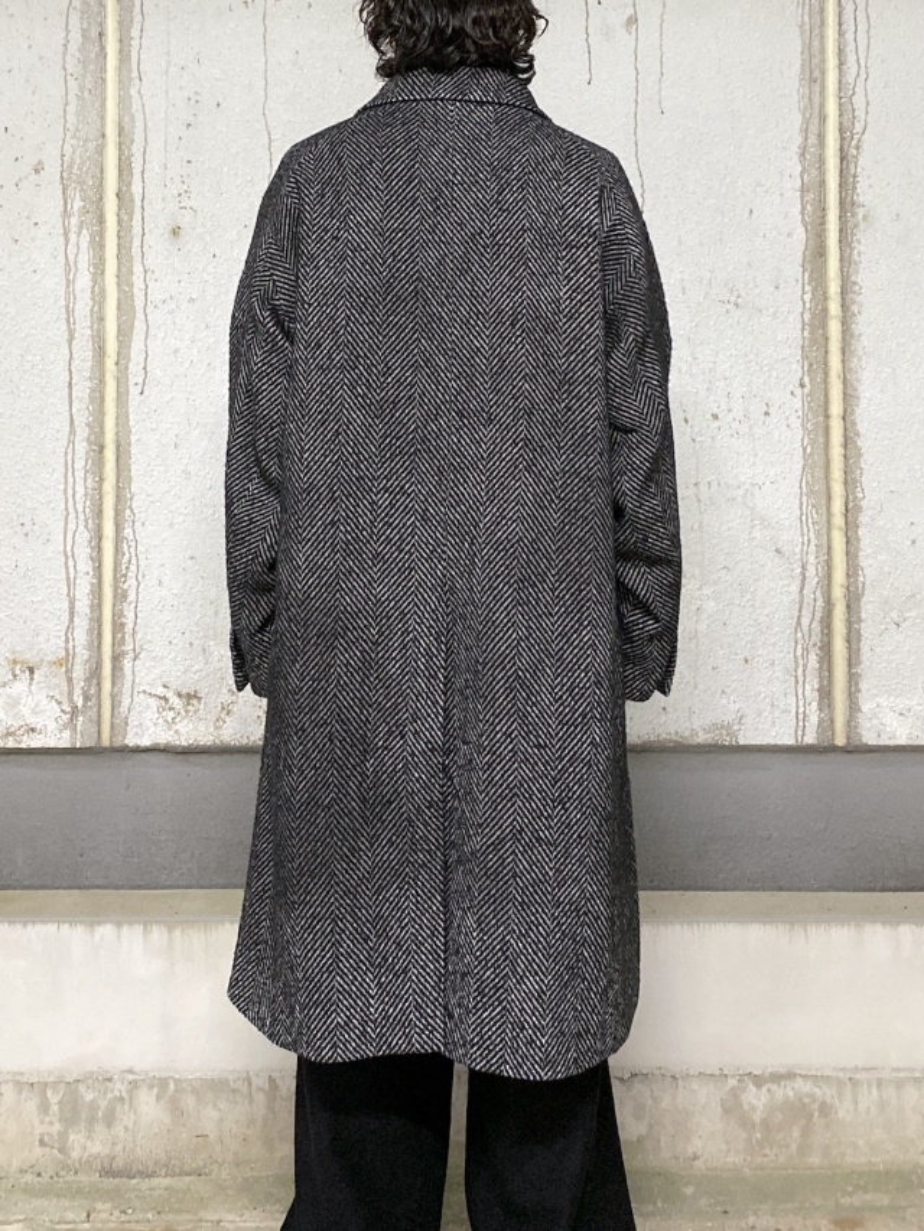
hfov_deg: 53.1
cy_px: 616
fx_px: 925
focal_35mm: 26
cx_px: 462
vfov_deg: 67.3
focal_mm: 4.25
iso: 500
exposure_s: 1/25
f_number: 1.8
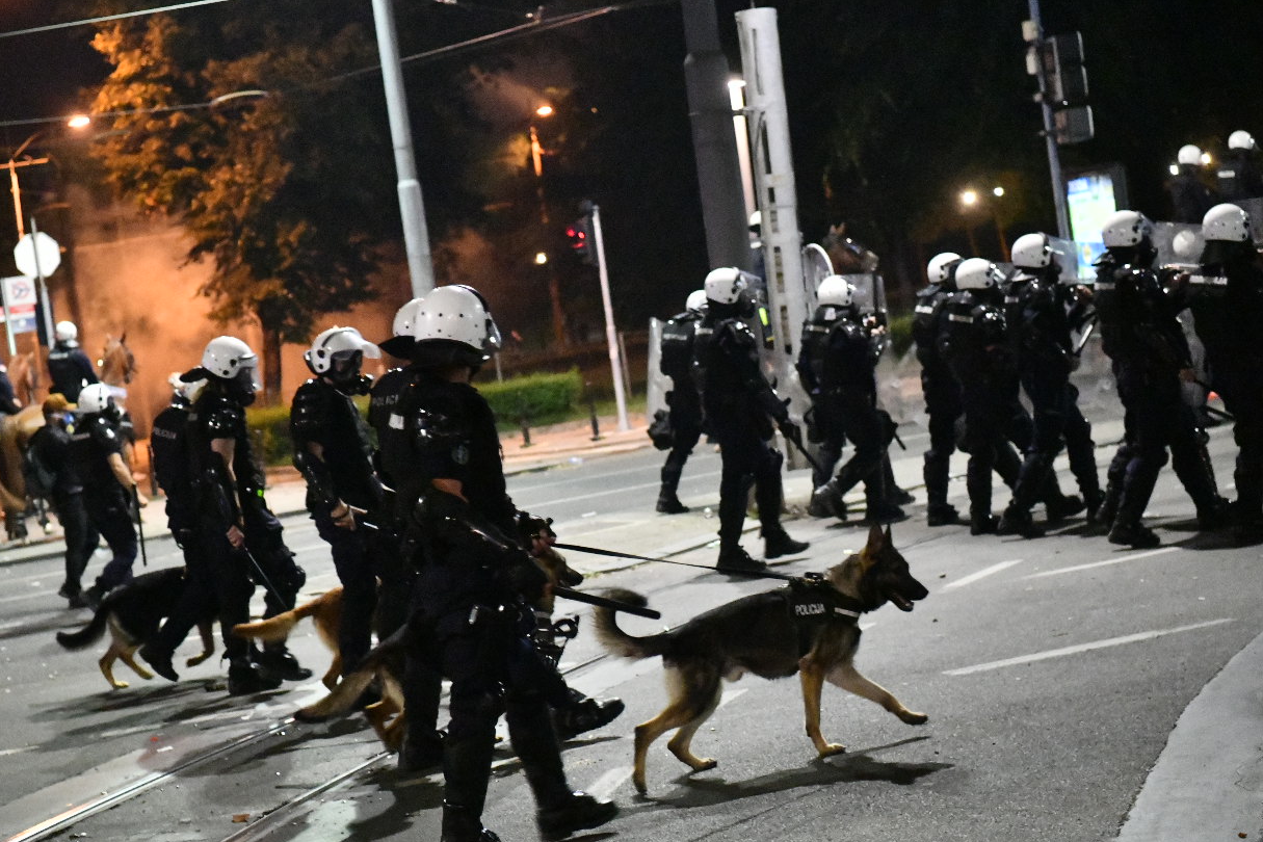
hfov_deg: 25.3
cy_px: 433
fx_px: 2806
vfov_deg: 17.1
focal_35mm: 80
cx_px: 543
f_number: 3.2
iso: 16000
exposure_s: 1/200
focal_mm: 60
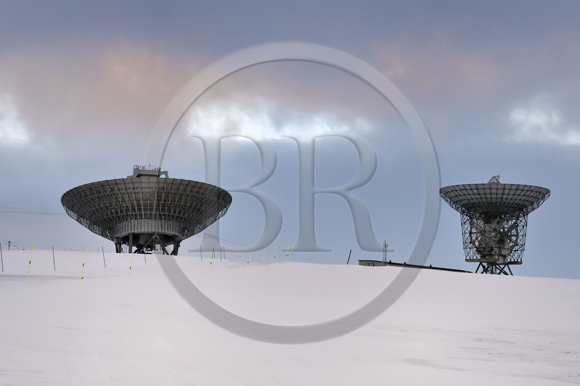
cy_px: 193
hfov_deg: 19.5
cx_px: 290
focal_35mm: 105
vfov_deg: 13.0
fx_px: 1690
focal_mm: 105
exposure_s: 1/250
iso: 400
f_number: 9
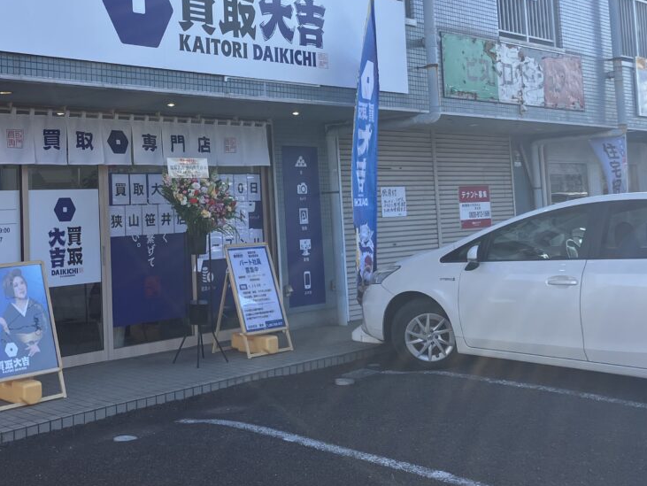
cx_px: 169
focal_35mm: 49
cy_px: 148
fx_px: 916
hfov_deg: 38.0
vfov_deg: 29.4
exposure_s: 1/852
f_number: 1.8
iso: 32
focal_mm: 3.99
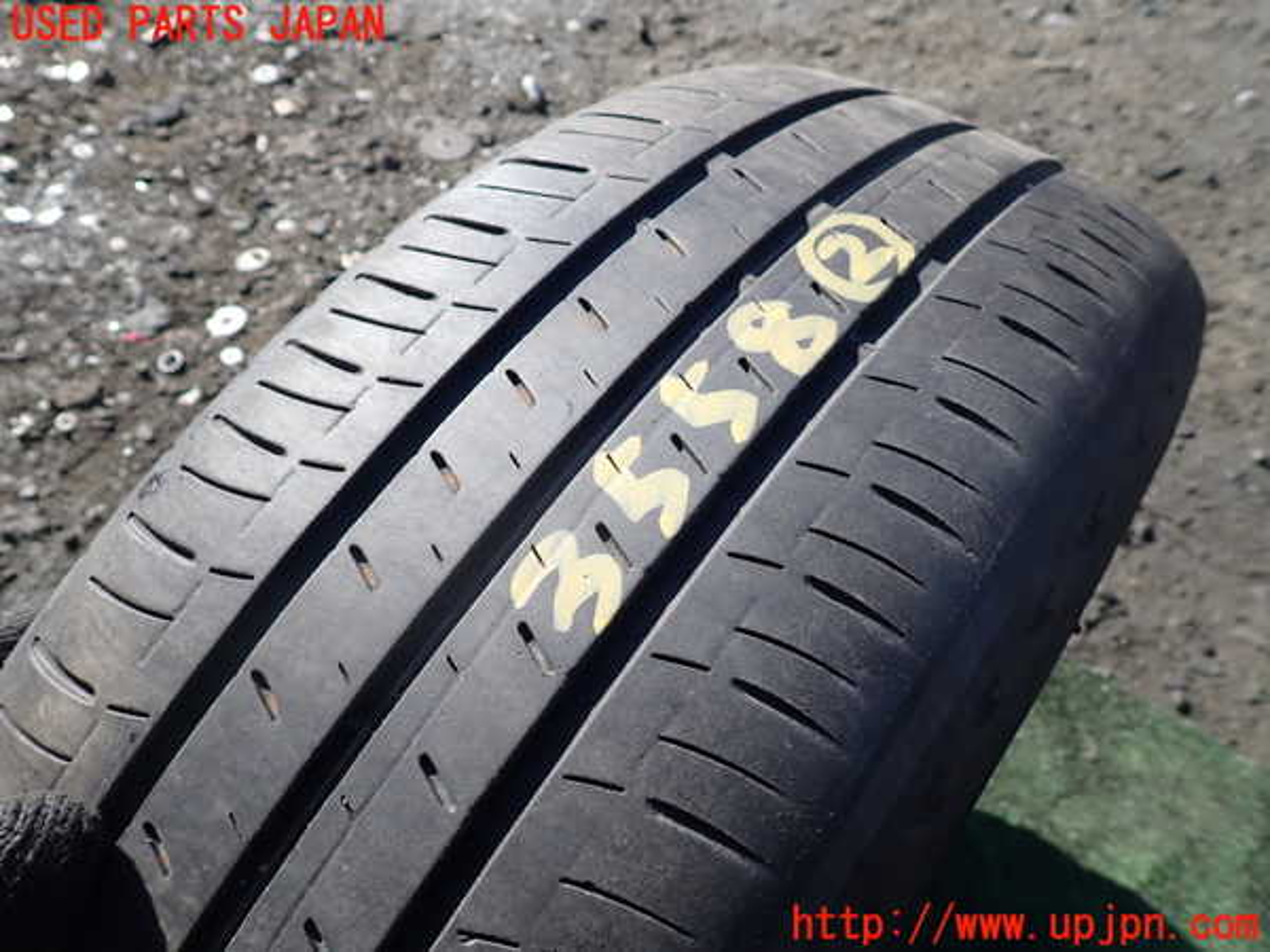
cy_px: 476
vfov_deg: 54.9
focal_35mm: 25
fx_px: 917
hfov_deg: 69.4
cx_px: 635
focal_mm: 4.5
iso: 100
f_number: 2.8
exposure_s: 1/500
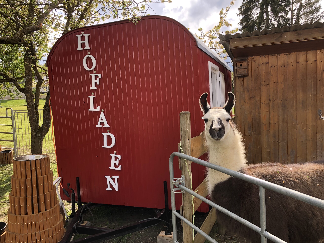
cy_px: 122
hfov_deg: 63.4
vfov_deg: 49.7
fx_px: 262
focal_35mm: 28
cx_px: 162
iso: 20
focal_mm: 3.99
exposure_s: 1/522
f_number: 1.8
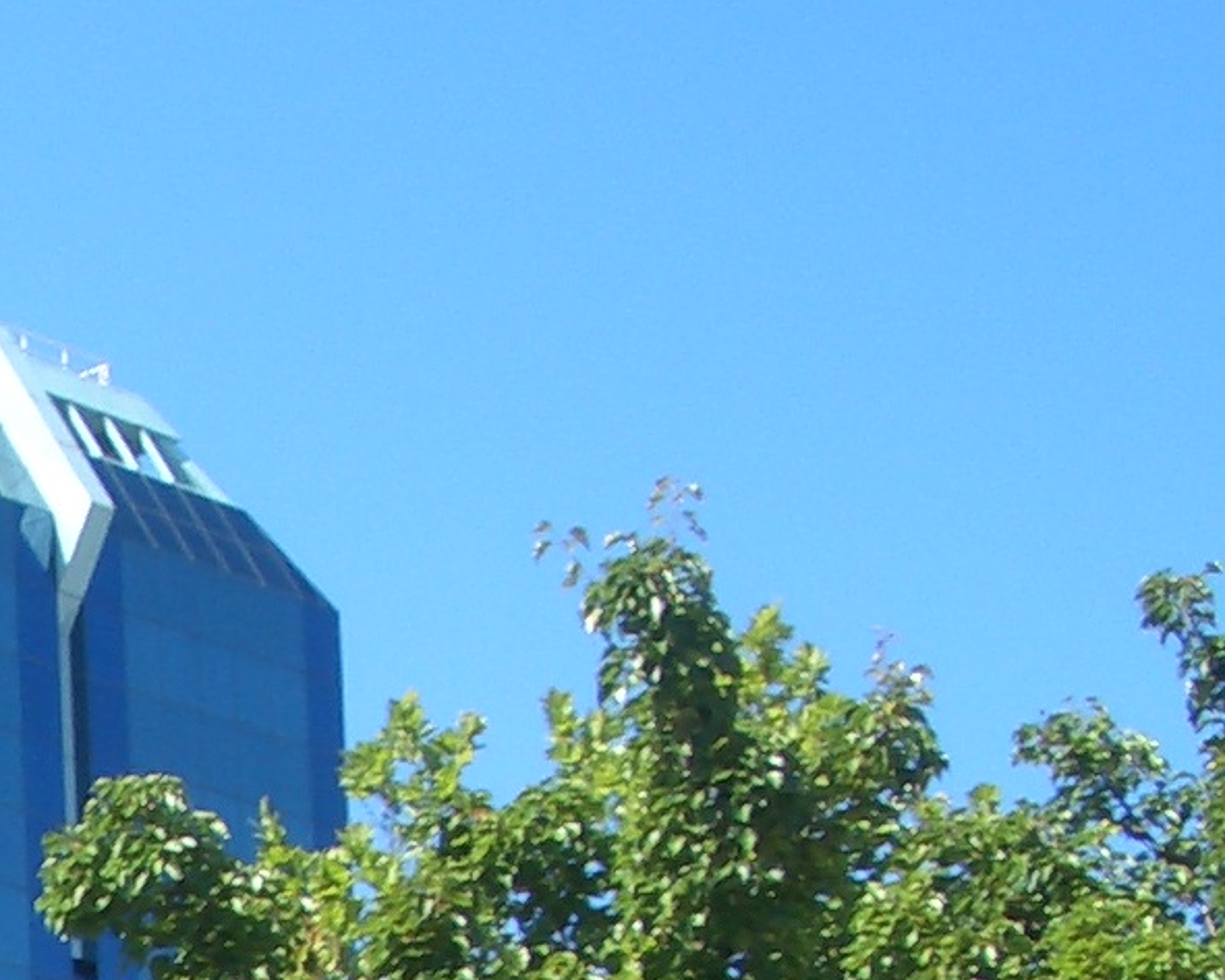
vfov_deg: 9.8
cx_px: -833
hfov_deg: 12.2
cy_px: 1844
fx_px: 5367
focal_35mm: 148
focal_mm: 5.8
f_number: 4.3
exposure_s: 1/250
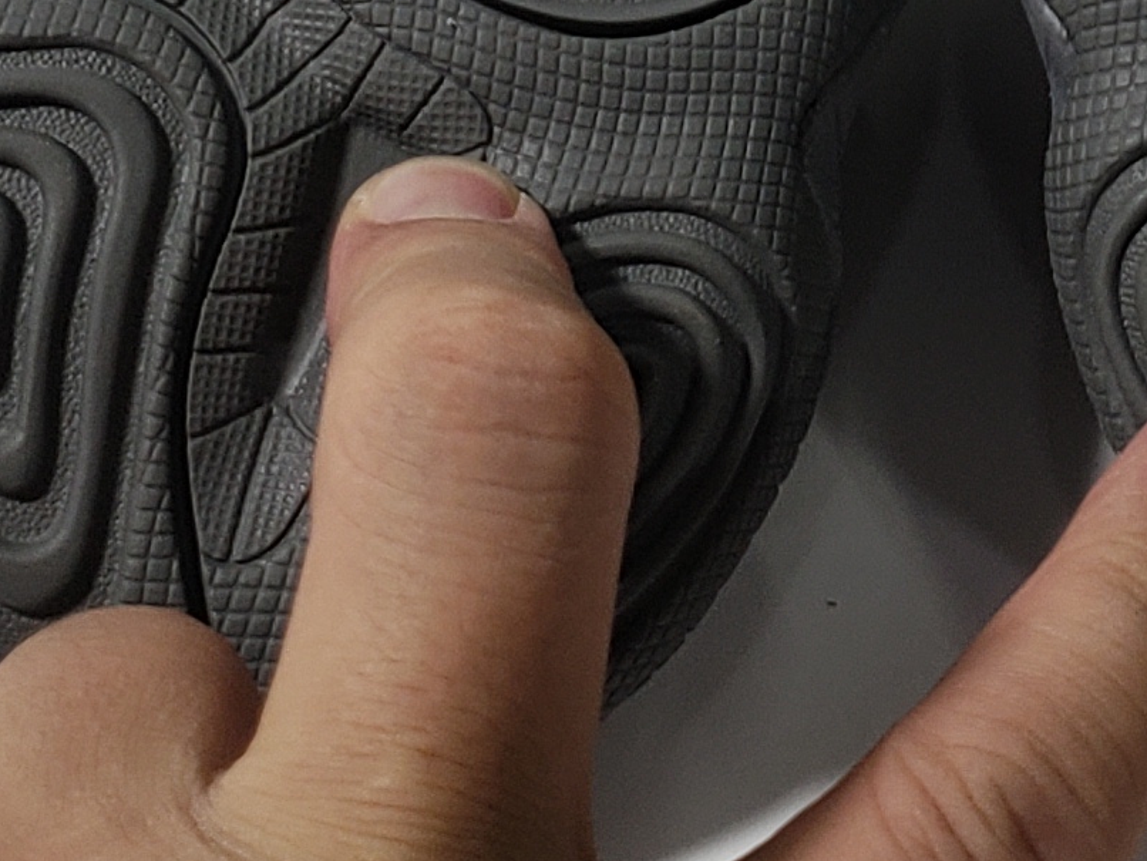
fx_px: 4309
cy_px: -717
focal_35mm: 130
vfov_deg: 10.7
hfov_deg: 14.9
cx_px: 1107
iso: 50
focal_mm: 4.3
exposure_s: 1/383
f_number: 1.5
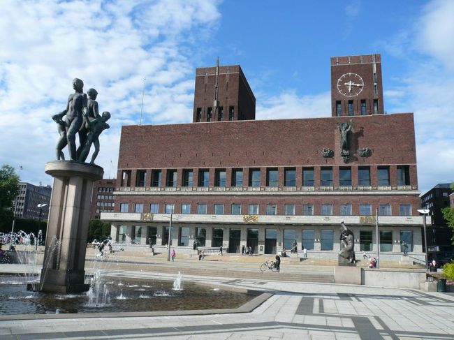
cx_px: 227
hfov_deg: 60.0
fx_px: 393
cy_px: 170
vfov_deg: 46.8
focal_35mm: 30
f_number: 8
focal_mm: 4.6
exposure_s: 1/200
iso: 100
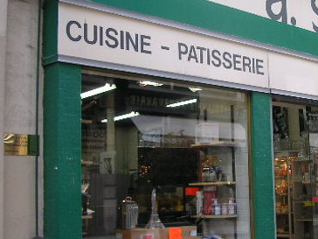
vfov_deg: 22.3
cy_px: 127
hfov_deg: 28.8
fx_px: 606
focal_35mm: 66
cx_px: 247
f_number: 2.8
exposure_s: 1/60
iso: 50
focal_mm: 6.1
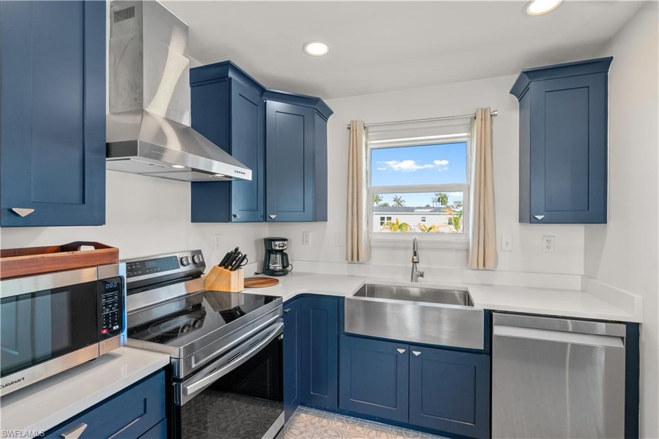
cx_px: 330
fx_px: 293
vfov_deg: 73.7
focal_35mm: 16
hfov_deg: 96.8
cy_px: 220
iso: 400
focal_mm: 16
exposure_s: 1/40
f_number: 8
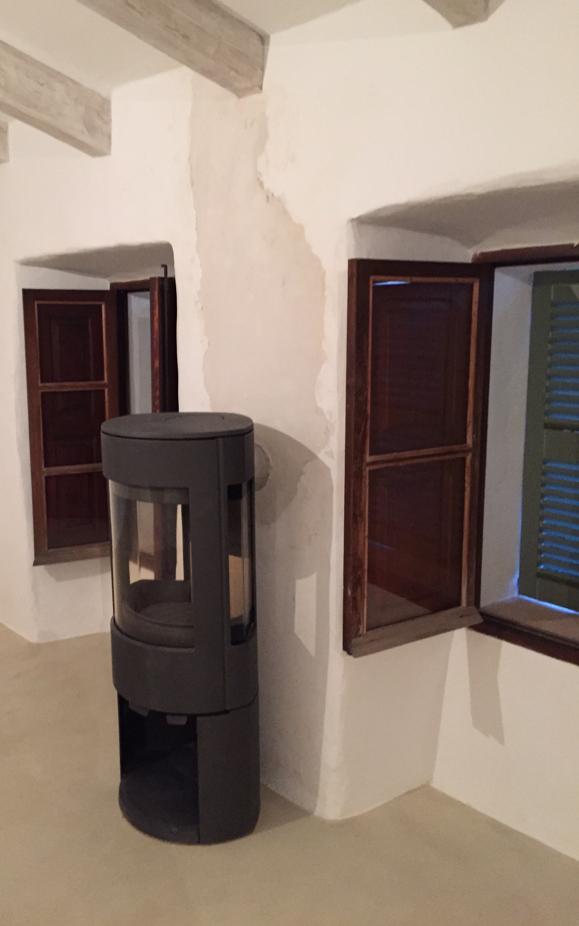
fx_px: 783
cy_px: 465
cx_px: 229
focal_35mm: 31
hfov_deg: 40.4
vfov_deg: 61.2
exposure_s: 1/15
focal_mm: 4.15
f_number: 2.2
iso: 400
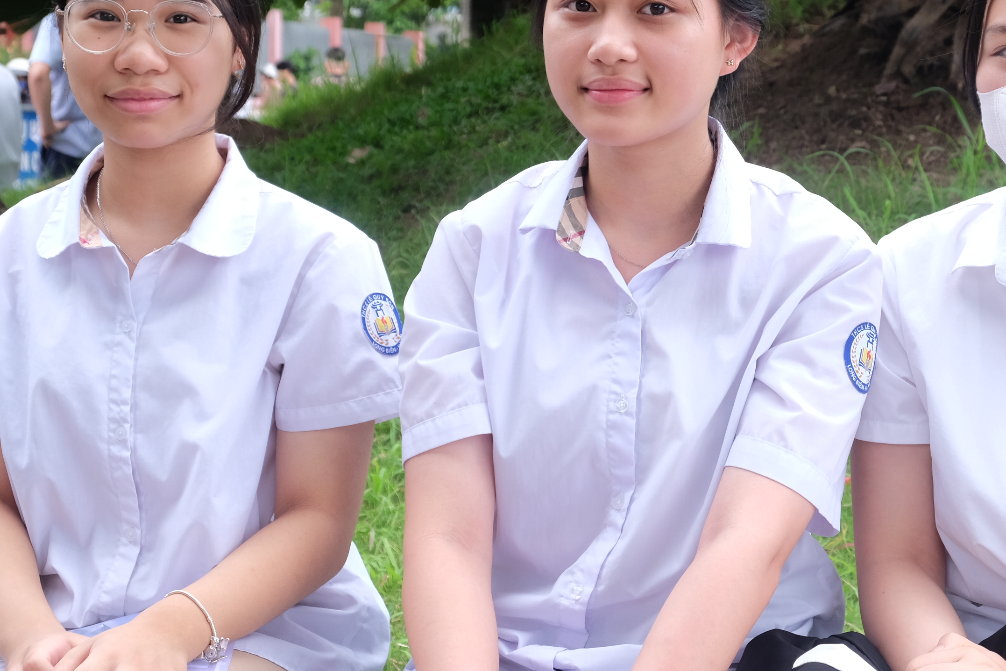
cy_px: 193
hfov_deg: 29.1
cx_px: 662
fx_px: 1928
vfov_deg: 19.6
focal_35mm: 69
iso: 500
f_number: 5
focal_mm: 28.9
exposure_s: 1/125
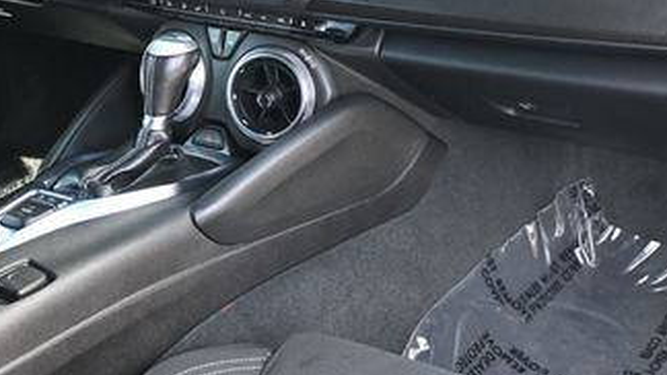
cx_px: 352
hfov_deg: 33.1
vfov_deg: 18.9
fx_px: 1124
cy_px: 138
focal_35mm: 64
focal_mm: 20.5
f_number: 3.8
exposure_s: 1/125
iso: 720
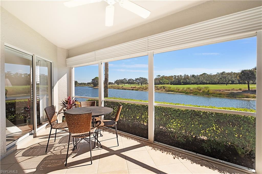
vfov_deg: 77.3
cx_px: 131
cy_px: 87
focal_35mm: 15
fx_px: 109
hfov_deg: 100.4
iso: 200
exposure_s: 1/80
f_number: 4.5
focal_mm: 10
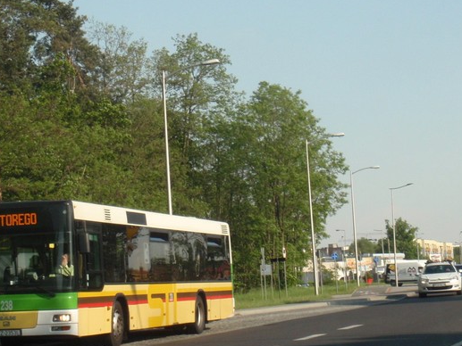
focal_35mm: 101
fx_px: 1348
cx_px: 132
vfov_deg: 14.7
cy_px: 167
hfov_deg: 19.3
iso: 160
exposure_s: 1/500
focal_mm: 10.43
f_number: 4.5
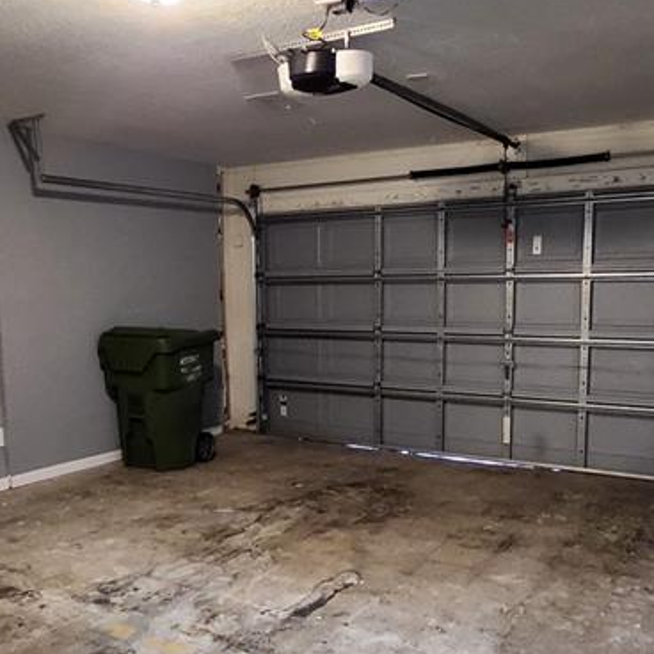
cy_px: 361
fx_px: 684
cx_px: 327
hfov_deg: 51.1
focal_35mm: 32
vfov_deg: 51.0
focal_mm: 1.74
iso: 1000
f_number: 2.2
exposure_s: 1/24
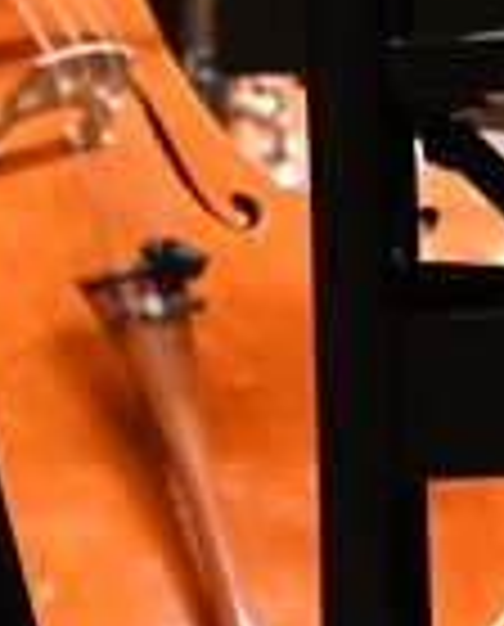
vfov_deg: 8.5
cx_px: 2286
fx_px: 4047
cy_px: -509
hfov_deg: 5.7
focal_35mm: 218
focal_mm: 18
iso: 1100
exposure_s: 1/30
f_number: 3.5
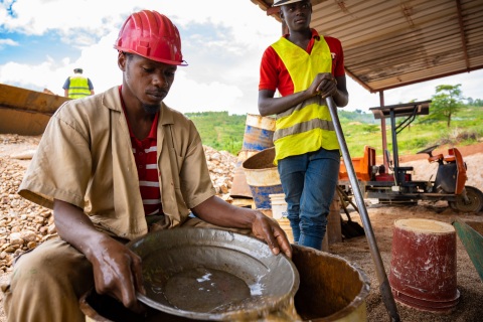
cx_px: 242
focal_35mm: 24
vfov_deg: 53.1
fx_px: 322
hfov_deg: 73.7
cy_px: 161
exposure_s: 1/200
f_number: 4
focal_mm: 24
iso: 100
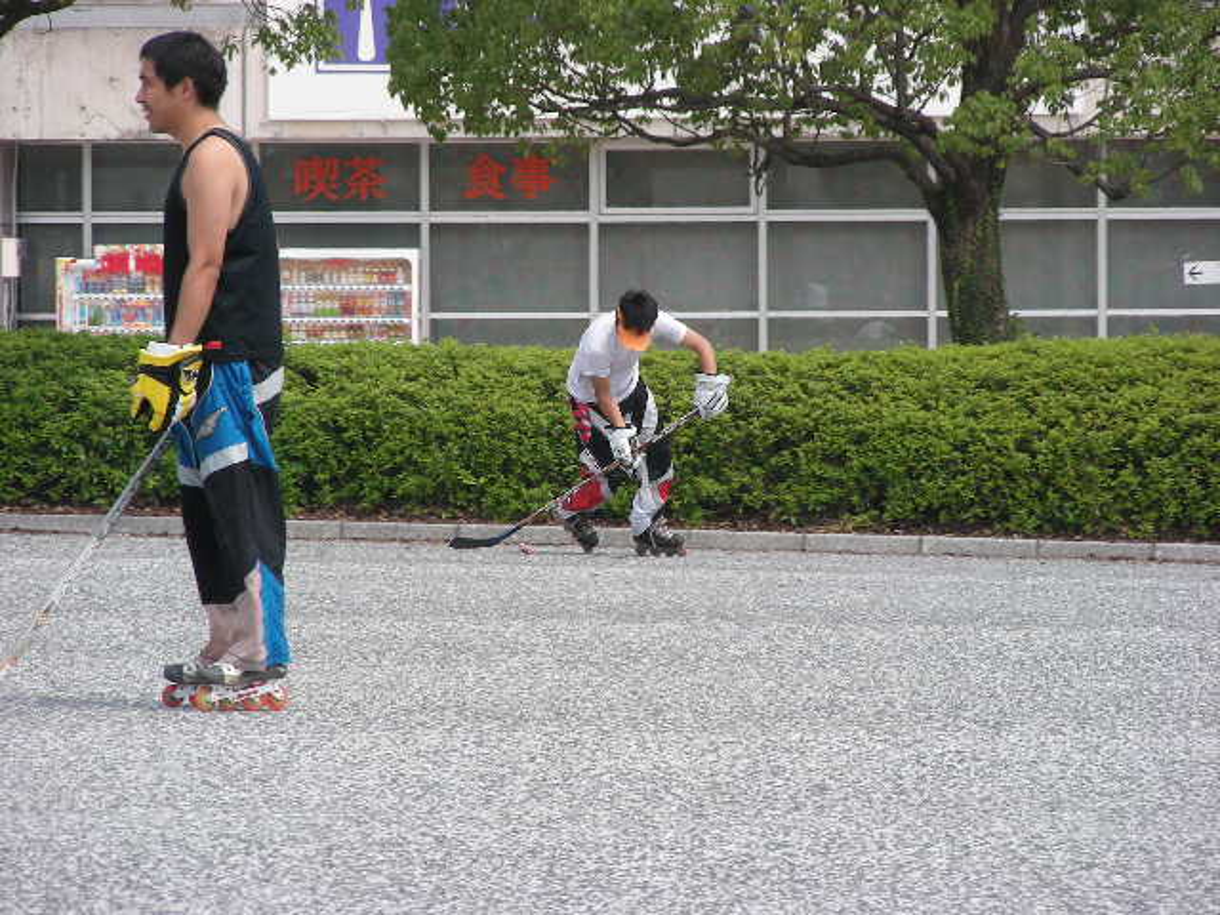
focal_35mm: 269
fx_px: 9481
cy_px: 458
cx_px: 610
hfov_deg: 7.4
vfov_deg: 5.5
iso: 50
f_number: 4
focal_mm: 44.8
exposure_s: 1/417
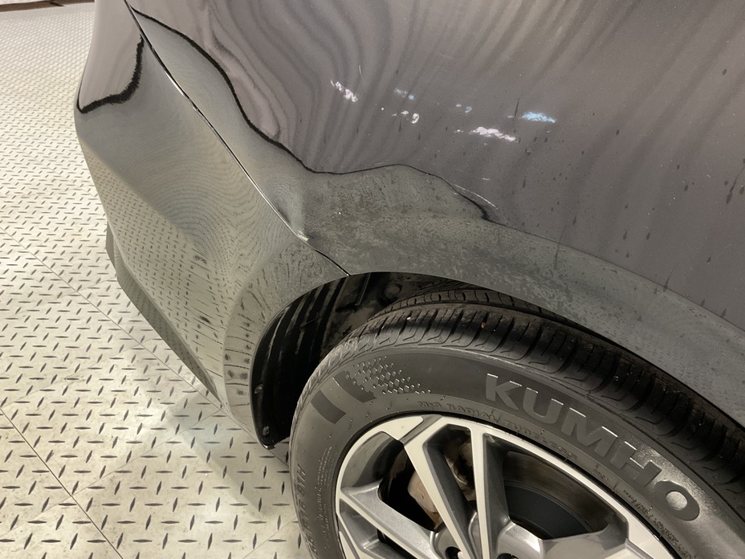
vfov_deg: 46.8
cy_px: 275
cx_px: 380
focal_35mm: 30
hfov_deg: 60.0
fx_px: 646
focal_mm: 3
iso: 200
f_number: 1.8
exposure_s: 1/40
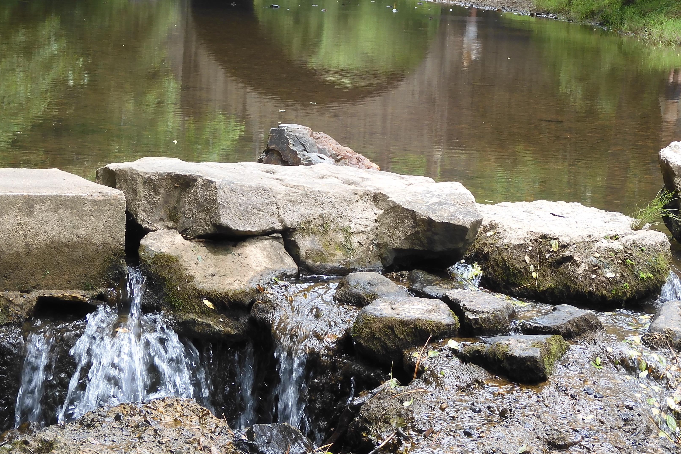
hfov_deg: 17.8
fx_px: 2175
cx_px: 396
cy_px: 119
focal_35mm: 115
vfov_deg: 11.9
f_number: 4.5
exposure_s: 1/100
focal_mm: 13.7
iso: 100
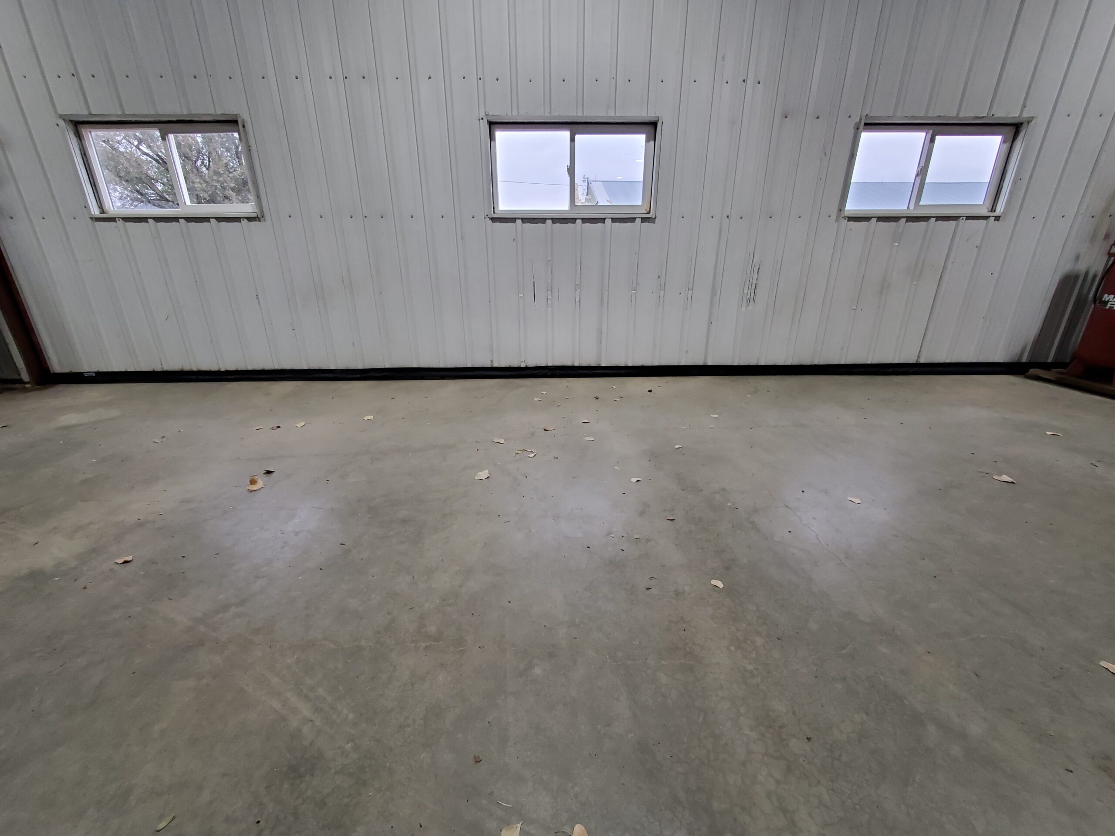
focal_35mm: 13
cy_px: 418
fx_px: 419
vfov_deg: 89.9
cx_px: 558
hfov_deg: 106.2
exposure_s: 1/60
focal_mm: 1.8
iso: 160
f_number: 2.2
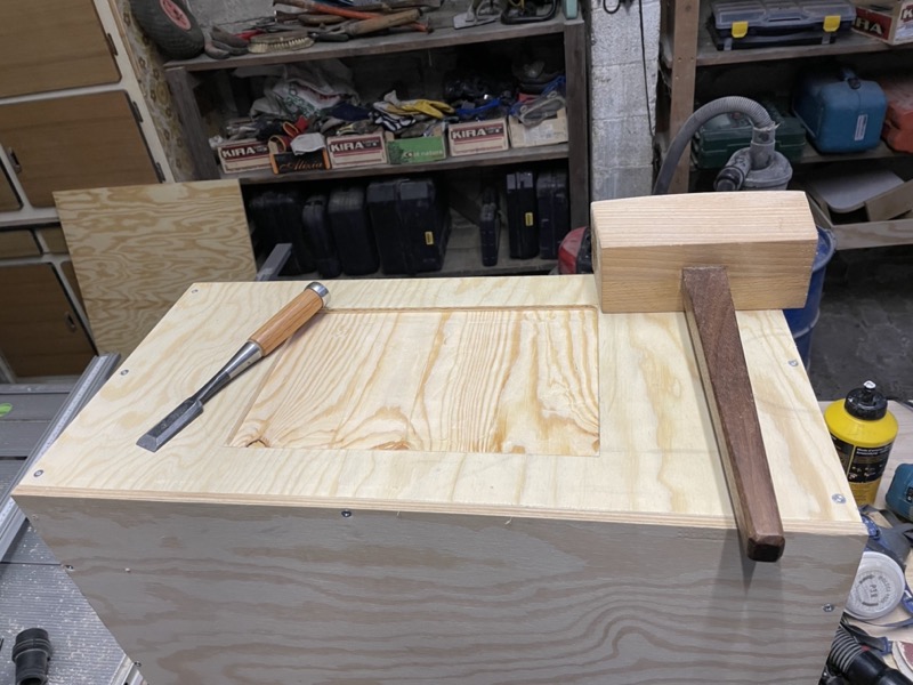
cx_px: 456
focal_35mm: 26
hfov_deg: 67.3
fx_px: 686
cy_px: 342
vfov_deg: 53.1
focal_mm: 4.2
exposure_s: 1/50
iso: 80
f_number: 1.6
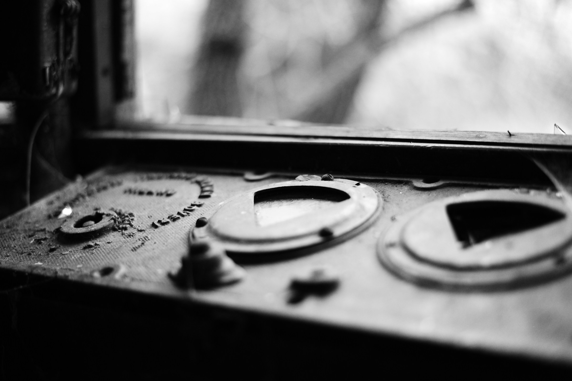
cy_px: 190
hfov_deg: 39.6
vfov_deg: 26.9
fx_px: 794
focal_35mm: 50
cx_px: 286
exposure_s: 1/30
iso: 640
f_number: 1.8
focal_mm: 50
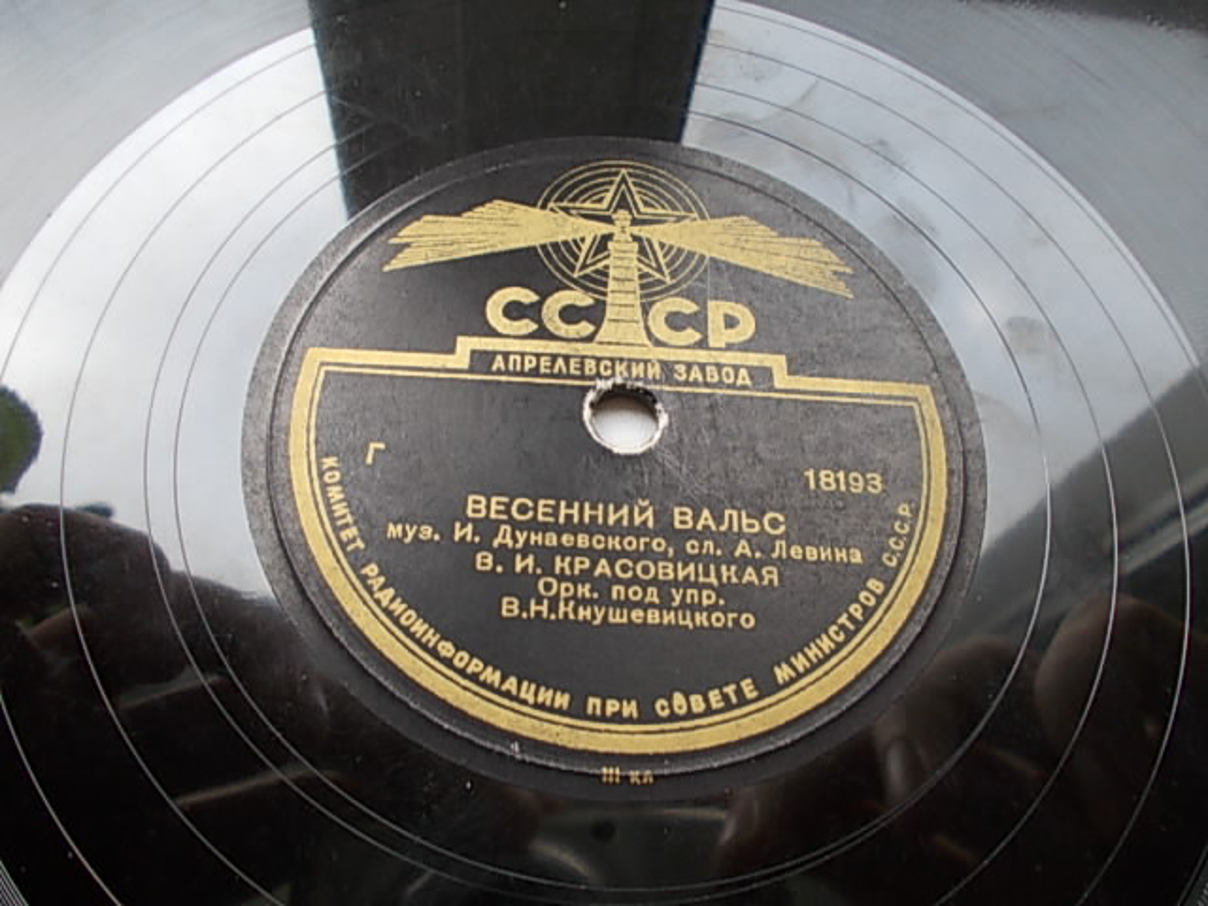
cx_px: 604
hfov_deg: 63.4
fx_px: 977
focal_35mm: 28
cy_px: 453
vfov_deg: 49.7
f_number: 2.7
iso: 80
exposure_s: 1/30
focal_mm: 4
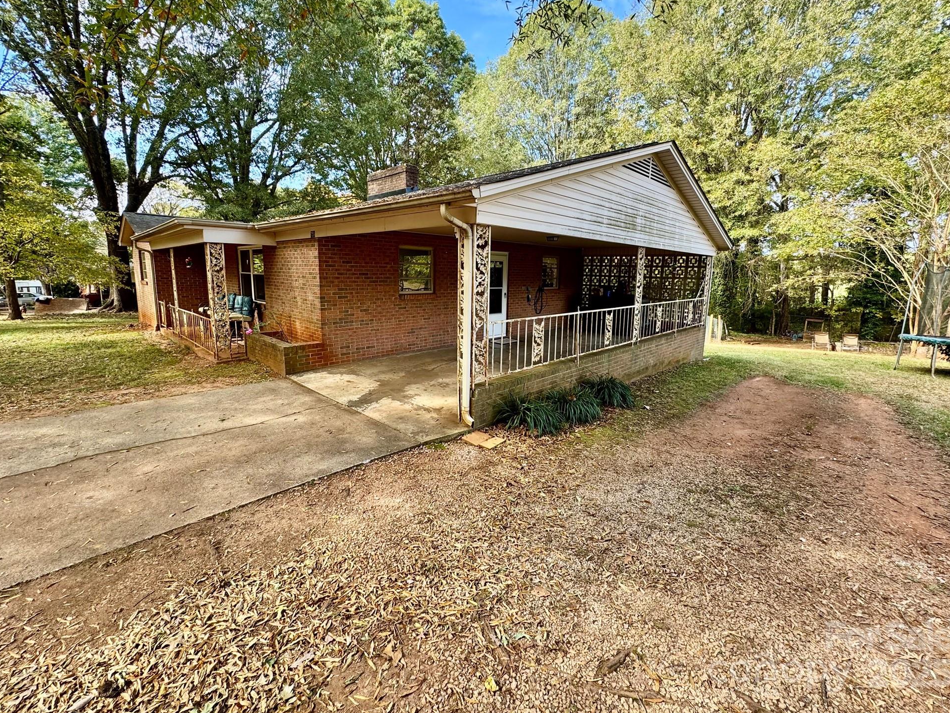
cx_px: 480
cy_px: 333
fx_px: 412
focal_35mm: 15
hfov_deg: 98.2
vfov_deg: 81.7
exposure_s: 1/100
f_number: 2.2
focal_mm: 2.22
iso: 40
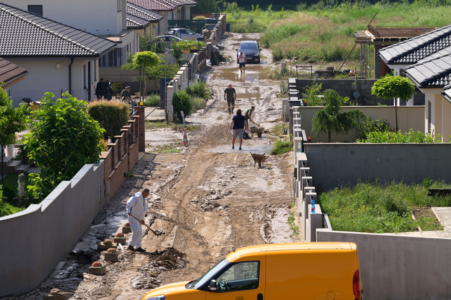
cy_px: 150
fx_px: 2503
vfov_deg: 6.9
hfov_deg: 10.3
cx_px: 226
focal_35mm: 200
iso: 100
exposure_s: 1/320
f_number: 7.1
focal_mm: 200
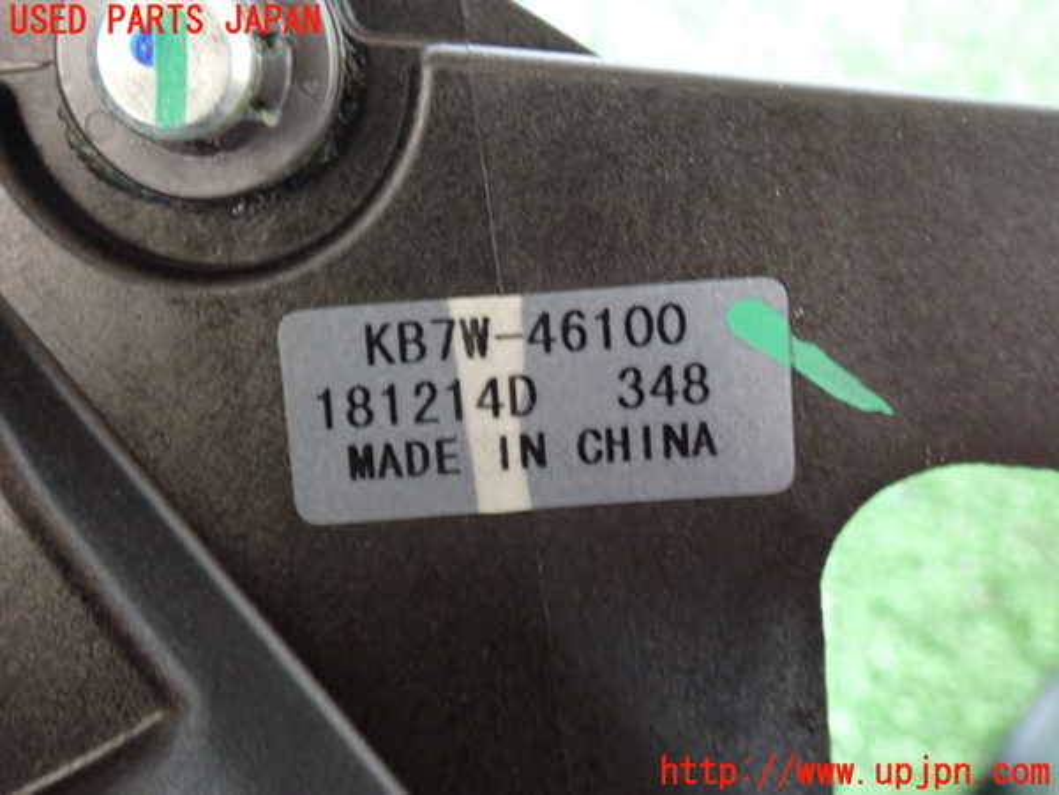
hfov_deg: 42.9
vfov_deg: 32.9
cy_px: 398
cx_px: 530
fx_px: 1346
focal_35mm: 44
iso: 800
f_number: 2.9
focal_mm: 7.84
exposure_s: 1/13
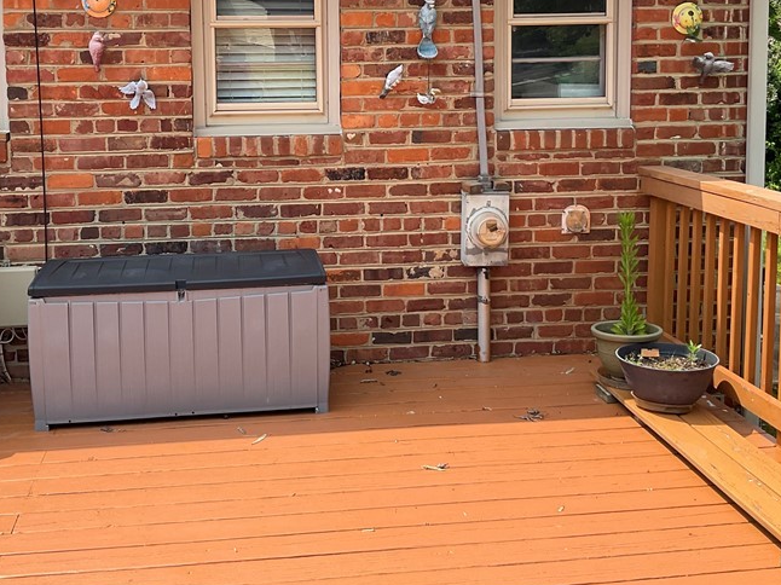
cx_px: 340
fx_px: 1037
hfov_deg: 41.2
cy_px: 154
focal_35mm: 46
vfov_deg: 31.0
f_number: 1.8
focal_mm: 3
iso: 16
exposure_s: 1/829
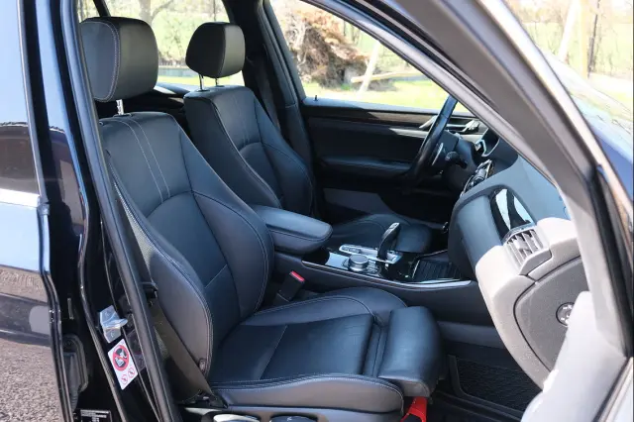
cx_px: 317
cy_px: 211
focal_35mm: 35
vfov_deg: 37.8
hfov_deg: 54.5
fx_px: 616
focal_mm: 23.3
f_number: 3.6
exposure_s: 1/85
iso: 320
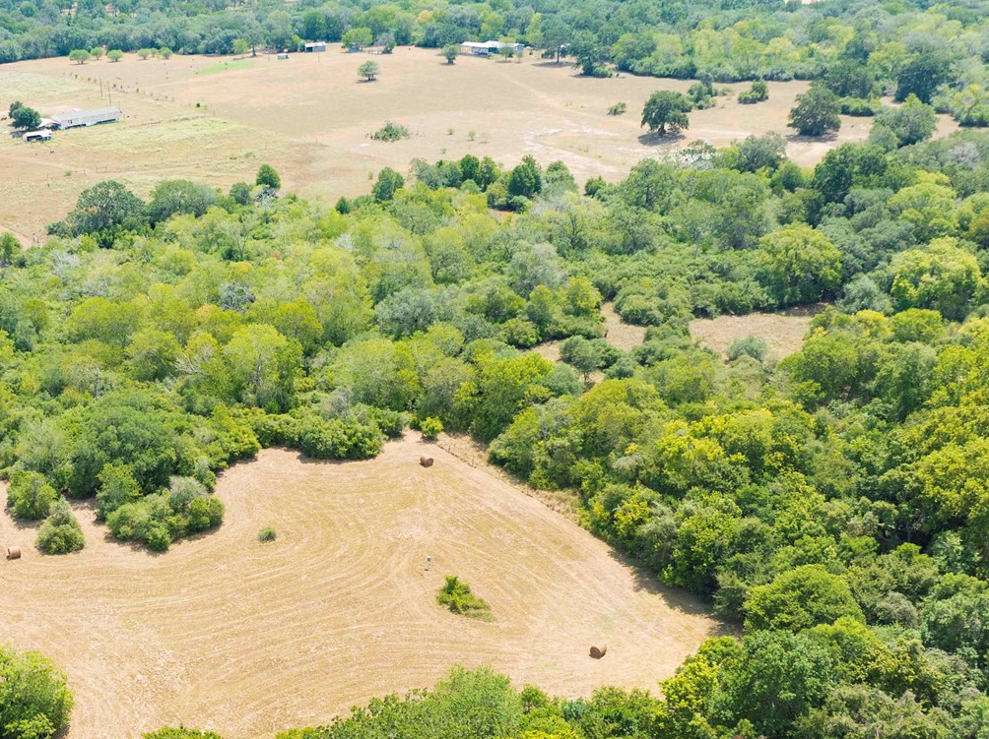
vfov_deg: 28.6
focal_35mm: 49
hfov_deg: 37.5
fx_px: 1399
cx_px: 198
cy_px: 644
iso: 100
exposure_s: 1/640
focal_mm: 12.29
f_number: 2.8
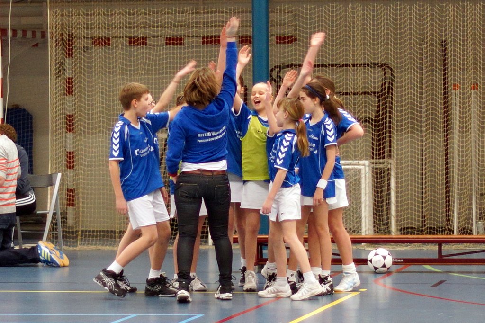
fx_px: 1010
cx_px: 242
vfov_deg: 18.2
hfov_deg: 27.0
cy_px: 162
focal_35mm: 75
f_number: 1.4
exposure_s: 1/160
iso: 500
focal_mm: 50
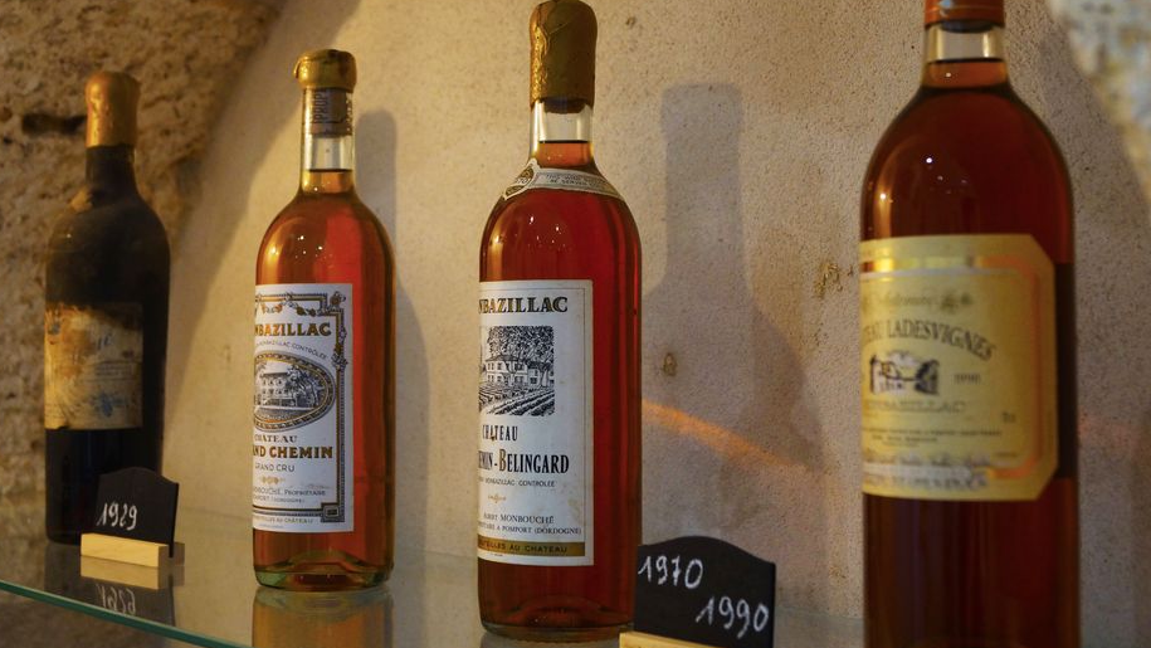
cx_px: 538
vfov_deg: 23.0
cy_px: 245
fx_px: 1587
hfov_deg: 39.8
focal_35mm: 52
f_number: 4.5
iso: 640
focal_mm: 30
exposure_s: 1/60
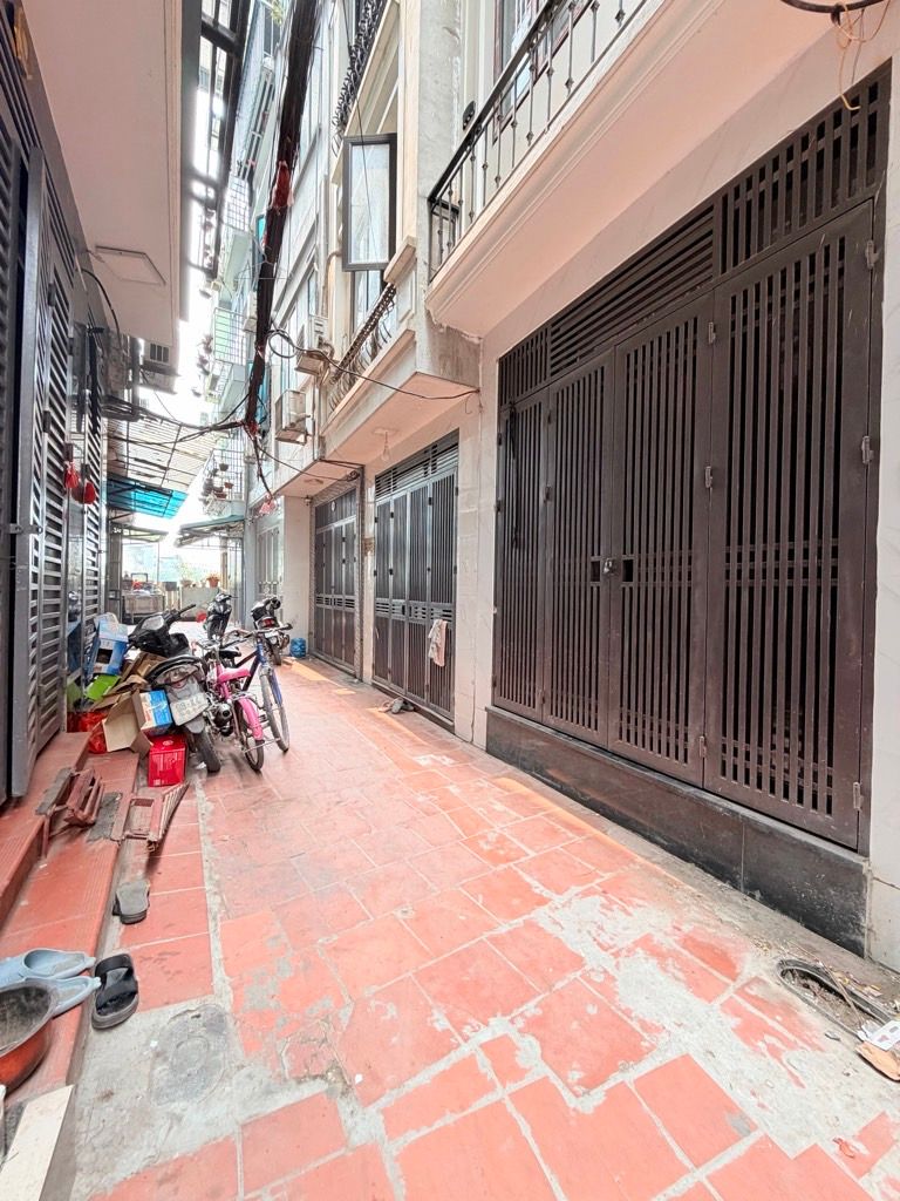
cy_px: 600
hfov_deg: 85.7
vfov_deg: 102.1
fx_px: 485
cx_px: 450
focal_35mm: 14
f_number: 2.2
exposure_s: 1/121
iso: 125
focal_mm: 2.22
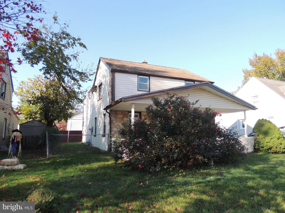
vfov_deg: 56.8
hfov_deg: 71.6
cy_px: 106
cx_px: 142
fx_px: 198
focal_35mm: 24
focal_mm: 4.3
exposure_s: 1/400
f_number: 3
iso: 100
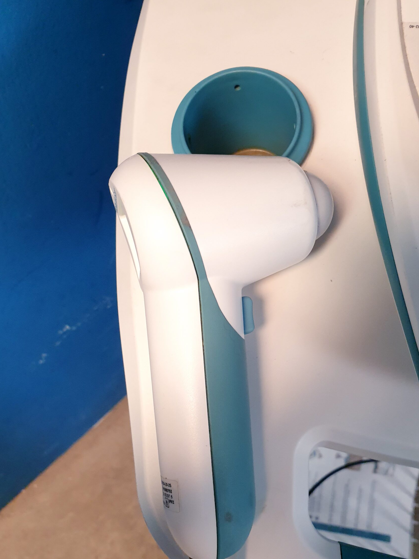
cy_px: 301
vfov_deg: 59.9
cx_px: 228
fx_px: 484
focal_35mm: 30
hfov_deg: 46.7
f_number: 2.4
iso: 250
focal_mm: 4.3
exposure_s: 1/50
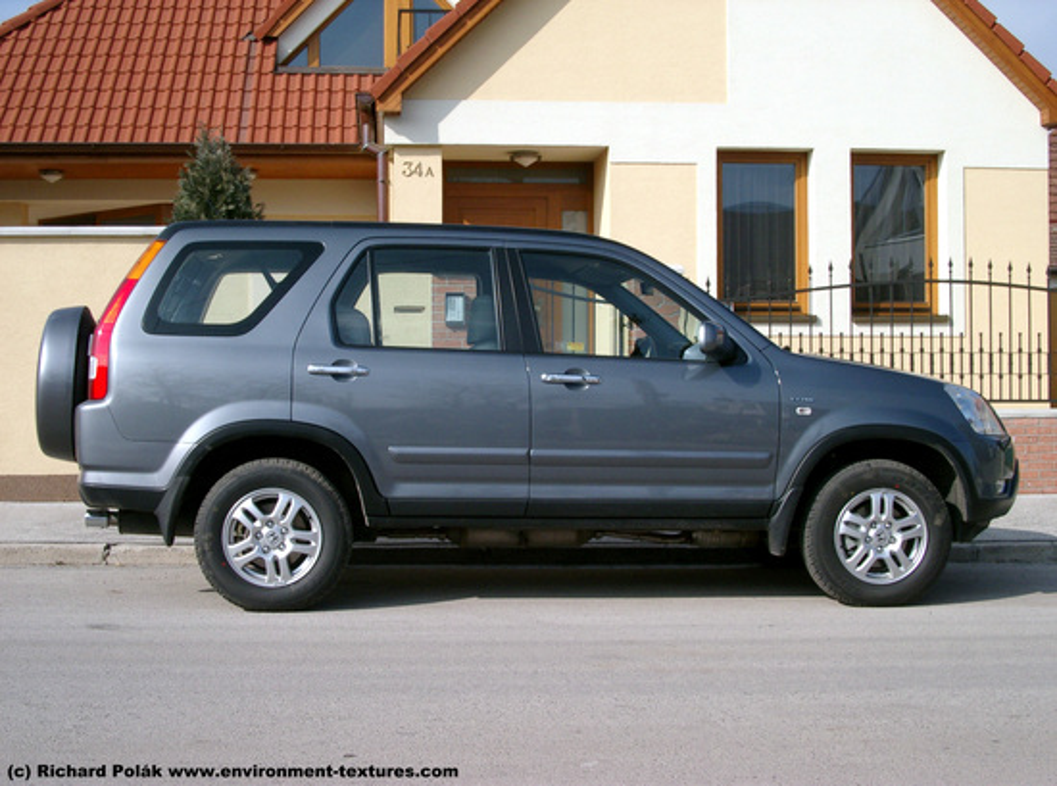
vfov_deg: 29.0
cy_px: 393
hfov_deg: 38.3
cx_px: 528
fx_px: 1522
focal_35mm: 50
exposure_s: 1/640
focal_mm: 10.2
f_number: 5.8
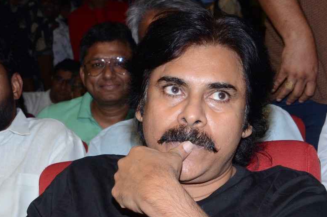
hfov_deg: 14.3
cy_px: 146
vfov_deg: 9.5
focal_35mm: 144
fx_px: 1306
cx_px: 170
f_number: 13
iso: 1250
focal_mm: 62
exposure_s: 1/125
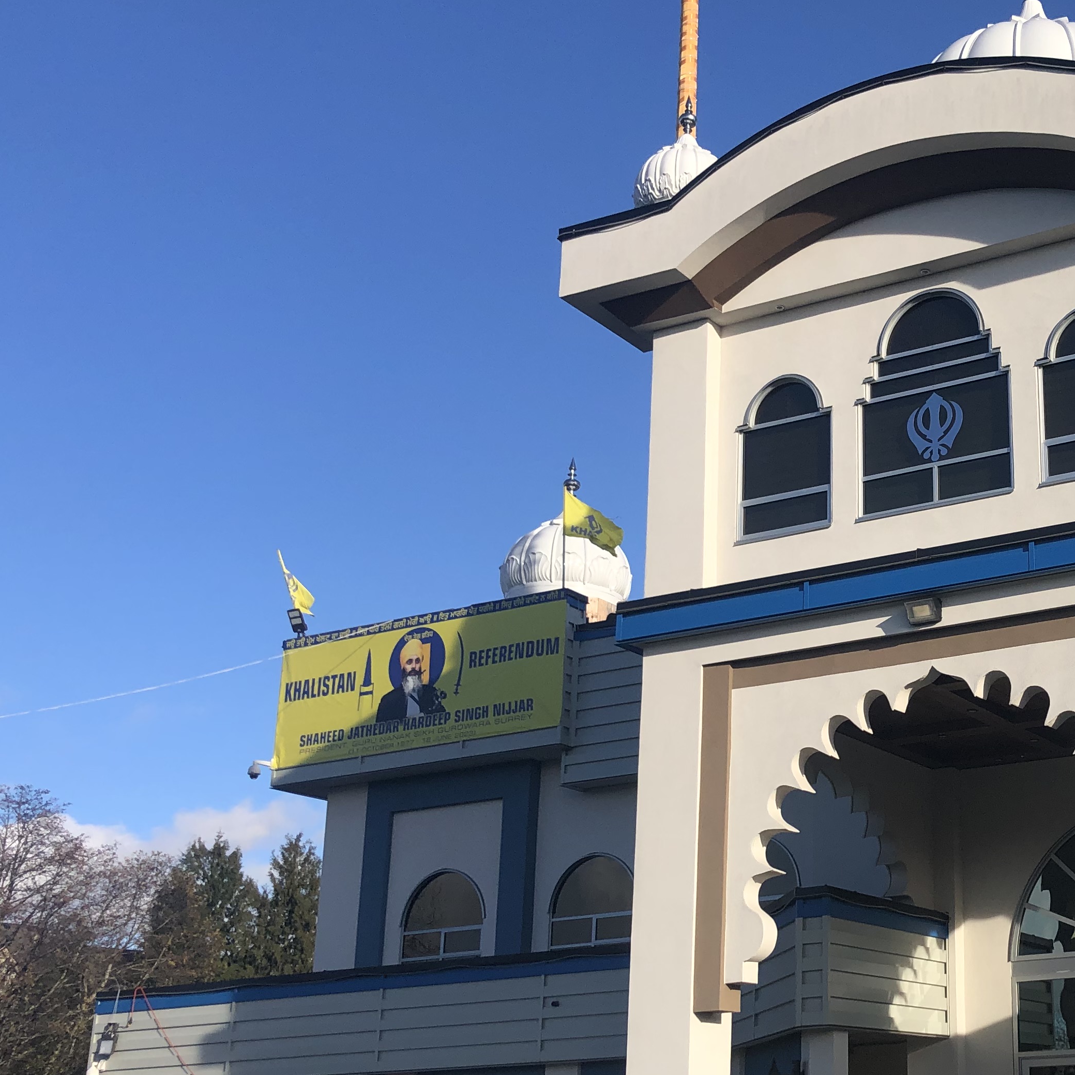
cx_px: 1025
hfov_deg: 33.0
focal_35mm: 48
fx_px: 1686
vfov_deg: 35.2
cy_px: 654
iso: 20
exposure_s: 1/1845
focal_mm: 3.99
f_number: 1.8
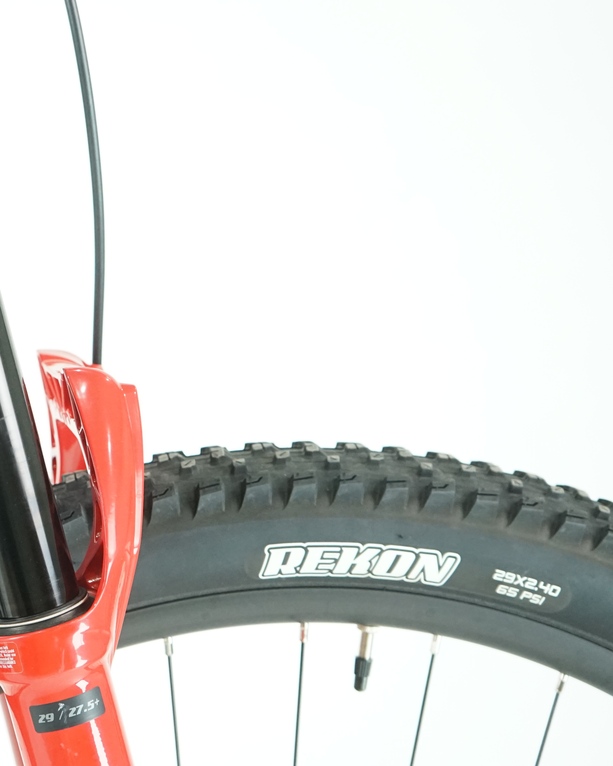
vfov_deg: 25.7
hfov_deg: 19.9
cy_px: 349
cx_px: -28
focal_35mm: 74
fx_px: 1678
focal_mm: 40
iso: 3200
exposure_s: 1/200
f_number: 5
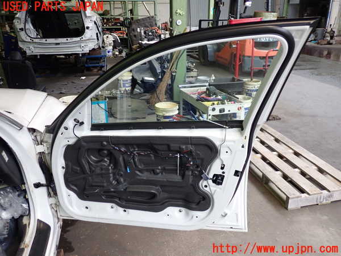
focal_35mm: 30
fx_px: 296
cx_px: 170
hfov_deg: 60.0
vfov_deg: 46.8
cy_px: 128
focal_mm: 5.4
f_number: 2.3
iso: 200
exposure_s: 1/40
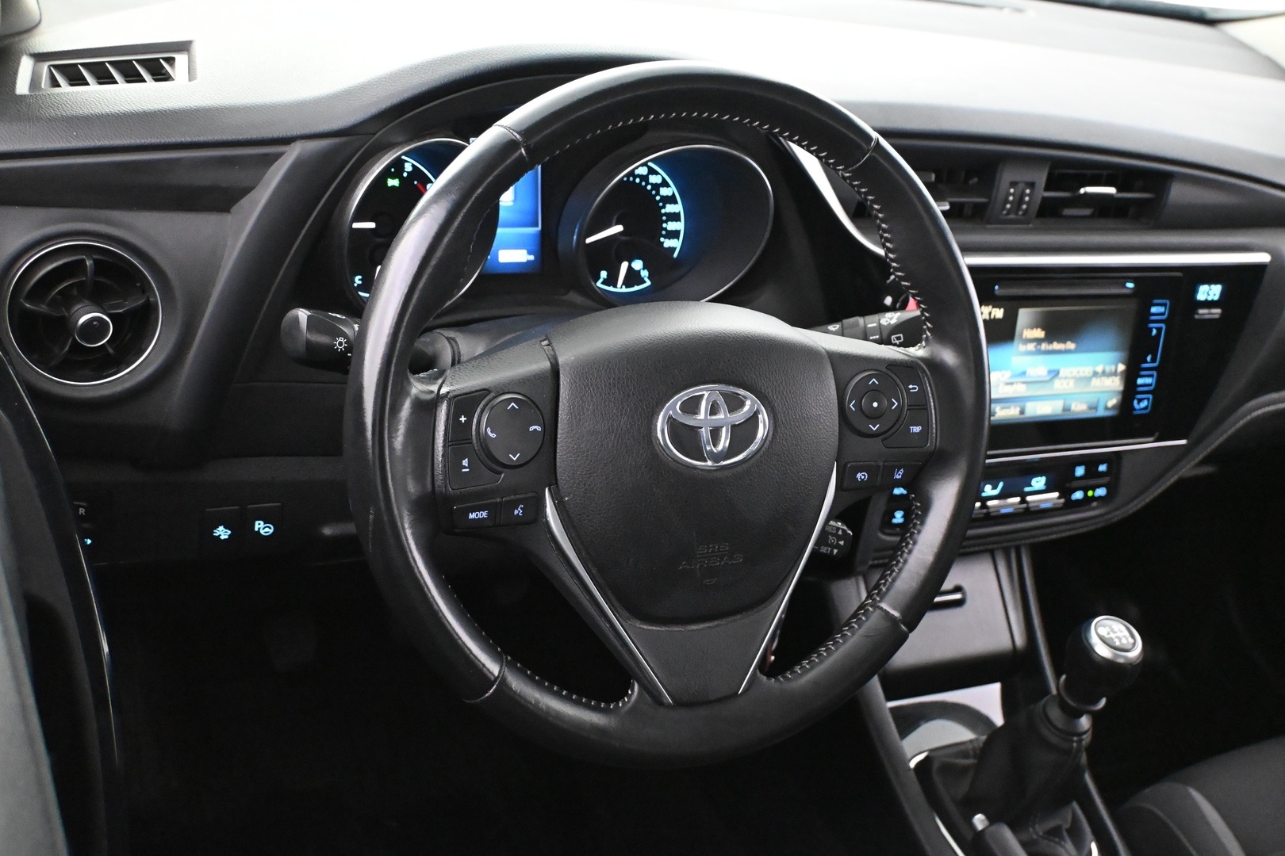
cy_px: 428
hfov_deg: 47.2
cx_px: 642
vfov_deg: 32.4
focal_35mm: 41
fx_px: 1472
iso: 9000
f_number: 4.5
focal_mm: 27.5
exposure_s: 1/40
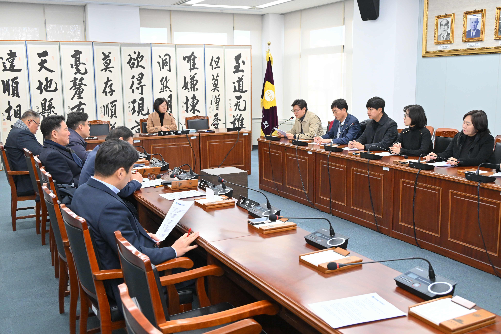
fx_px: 515
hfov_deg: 51.9
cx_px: 250
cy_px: 167
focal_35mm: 37
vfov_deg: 35.9
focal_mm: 37
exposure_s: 1/250
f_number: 6.3
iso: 3200
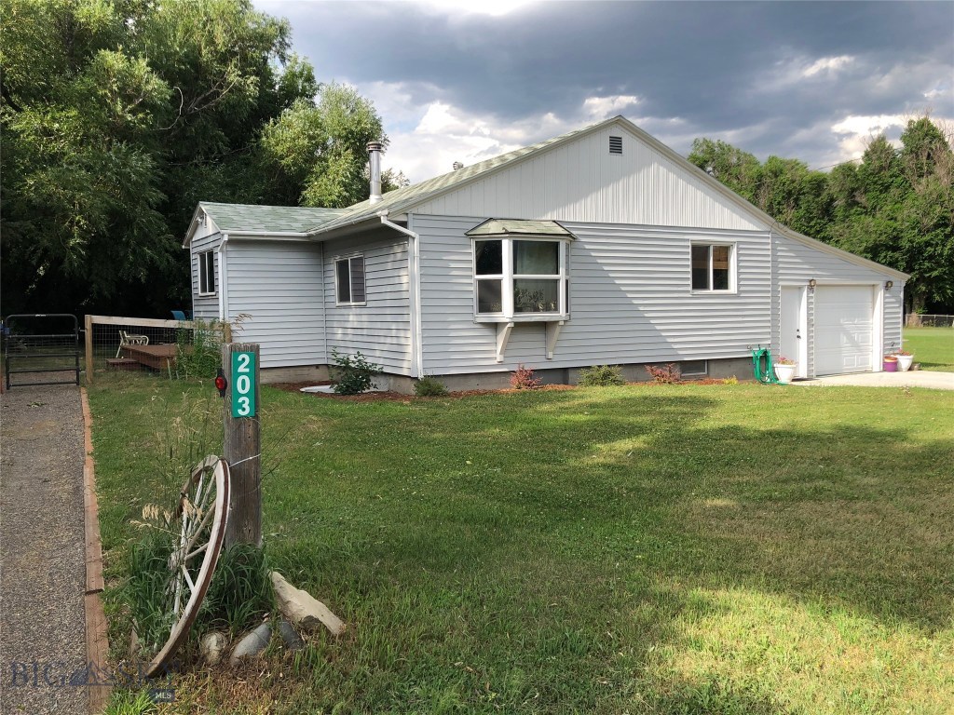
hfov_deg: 63.4
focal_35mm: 28
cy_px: 358
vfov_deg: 49.7
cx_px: 477
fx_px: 772
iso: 20
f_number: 1.8
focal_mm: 3.99
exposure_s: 1/923
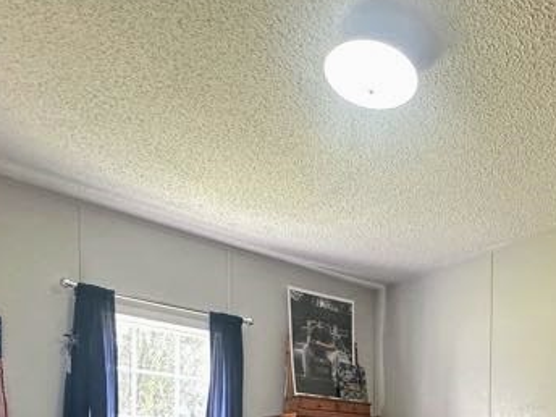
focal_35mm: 34
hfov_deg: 49.4
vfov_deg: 34.5
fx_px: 546
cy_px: 486
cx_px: 477
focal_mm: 2.22
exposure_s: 1/60
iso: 200
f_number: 2.2
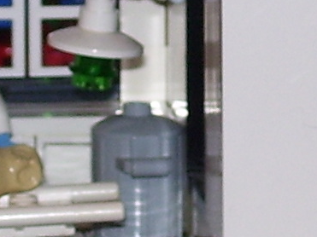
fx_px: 3982
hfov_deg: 4.6
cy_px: 5
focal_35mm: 435
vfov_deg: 3.4
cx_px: 185
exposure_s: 1/90
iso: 80
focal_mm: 11.6
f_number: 4
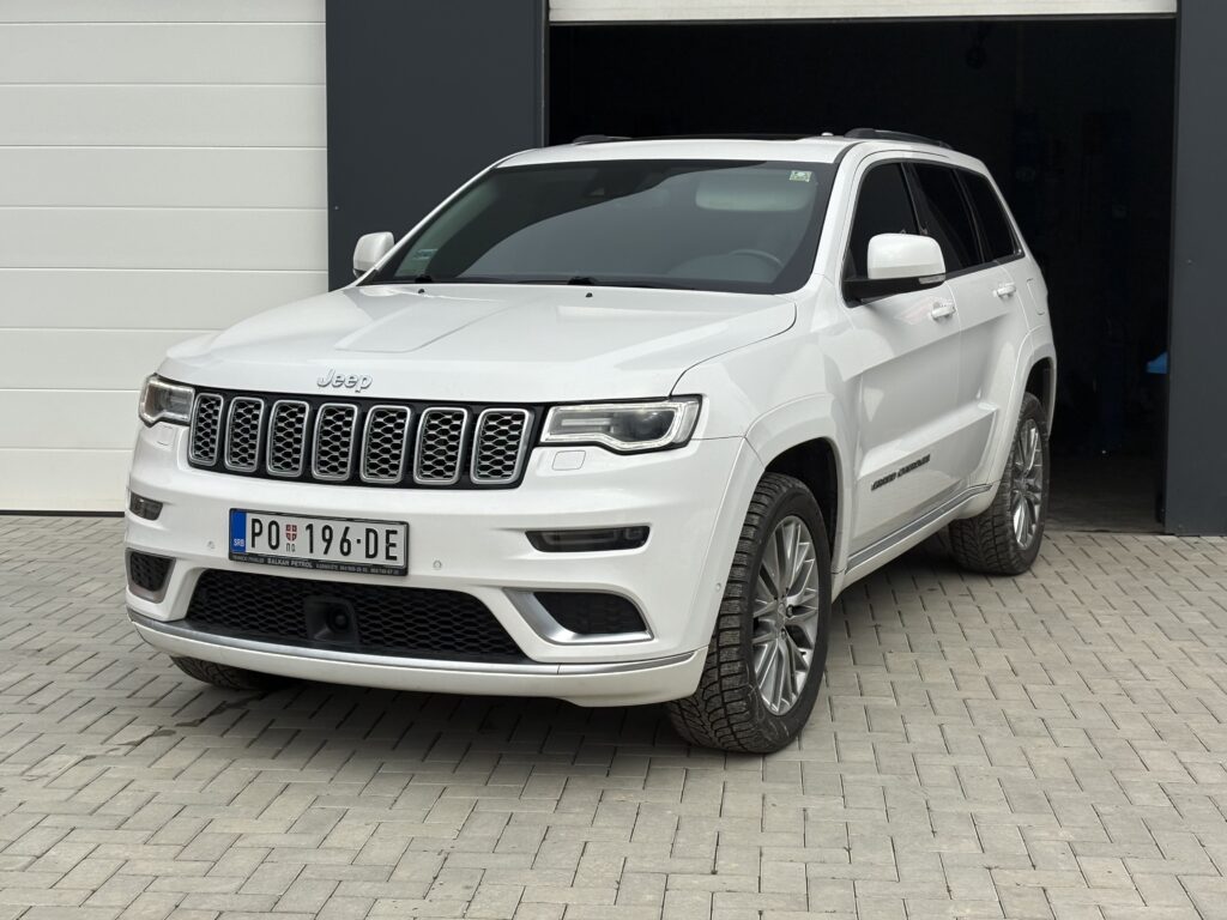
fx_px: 1843
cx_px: 614
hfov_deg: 36.8
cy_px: 460
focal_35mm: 52
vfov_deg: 28.0
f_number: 1.6
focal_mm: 5.96
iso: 50
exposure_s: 1/4329
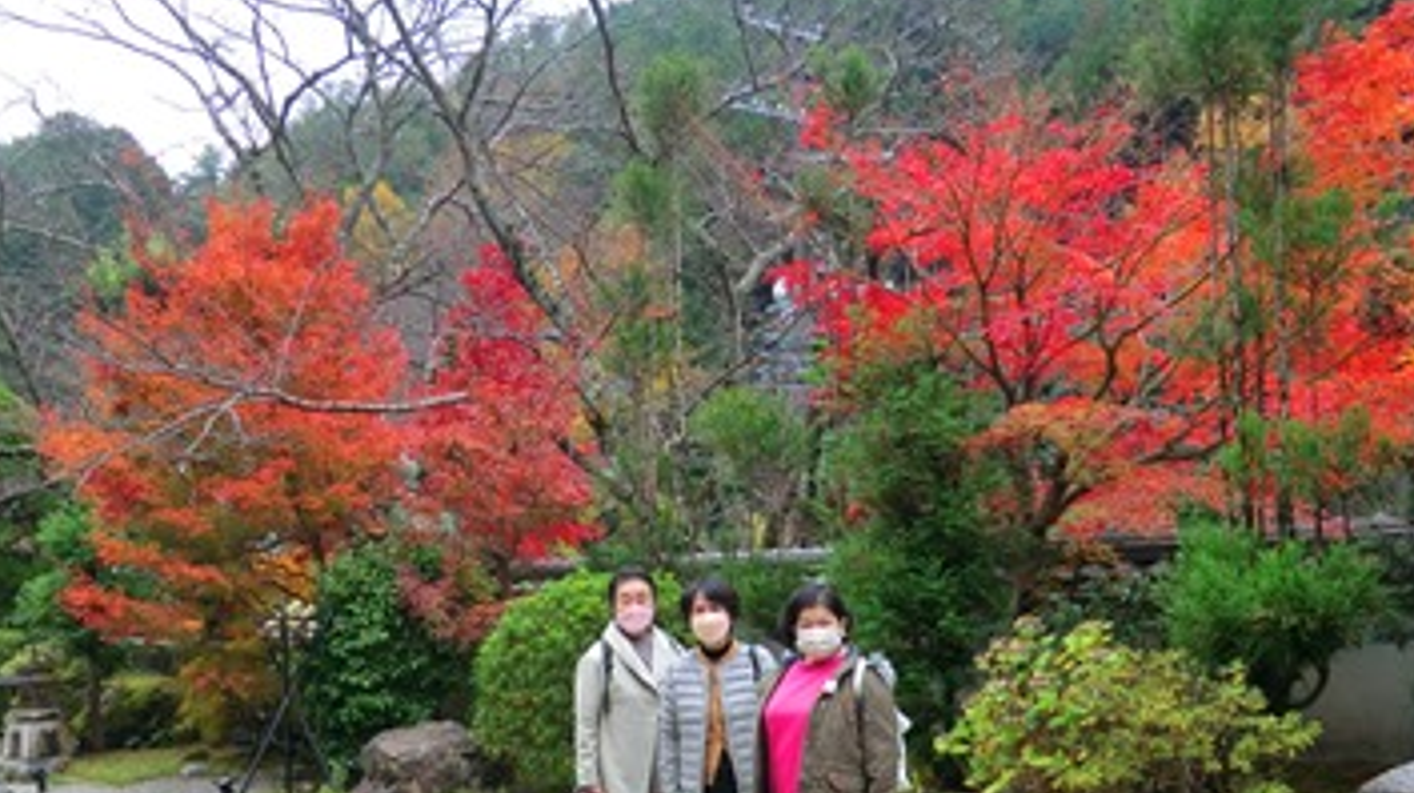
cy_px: 541
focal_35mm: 42
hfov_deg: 48.4
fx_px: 1574
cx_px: 721
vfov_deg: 28.1
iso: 100
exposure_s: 1/40
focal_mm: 6.1
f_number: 3.6
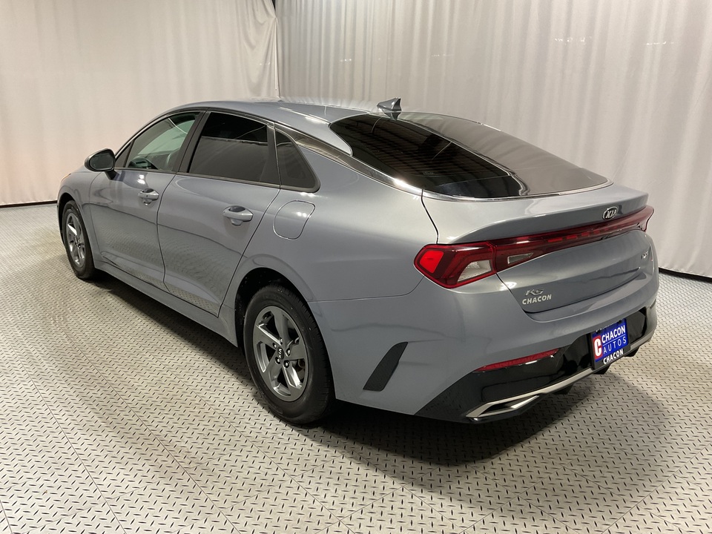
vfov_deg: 48.2
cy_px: 267
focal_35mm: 29
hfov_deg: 61.7
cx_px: 356
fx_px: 596
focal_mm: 3
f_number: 1.8
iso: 64
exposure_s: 1/50
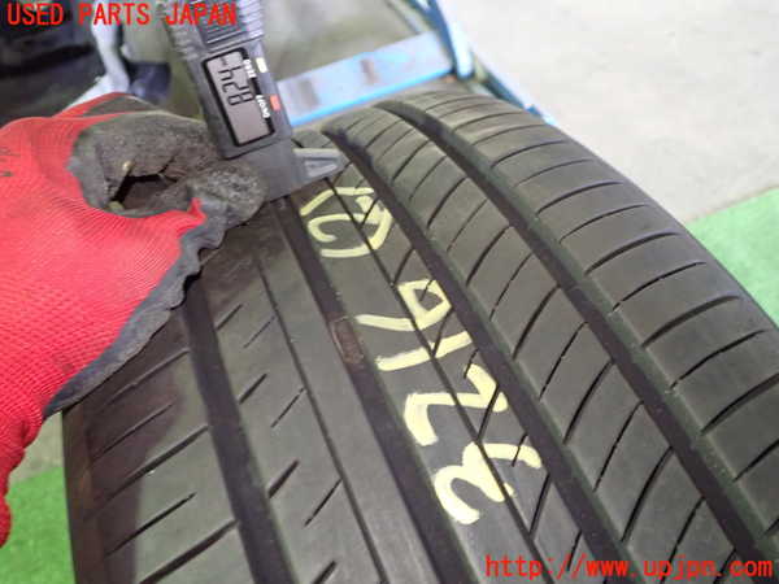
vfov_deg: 46.8
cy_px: 292
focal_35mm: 30
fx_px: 675
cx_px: 390
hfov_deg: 60.0
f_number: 2.3
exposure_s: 1/20
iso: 800
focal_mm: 5.4
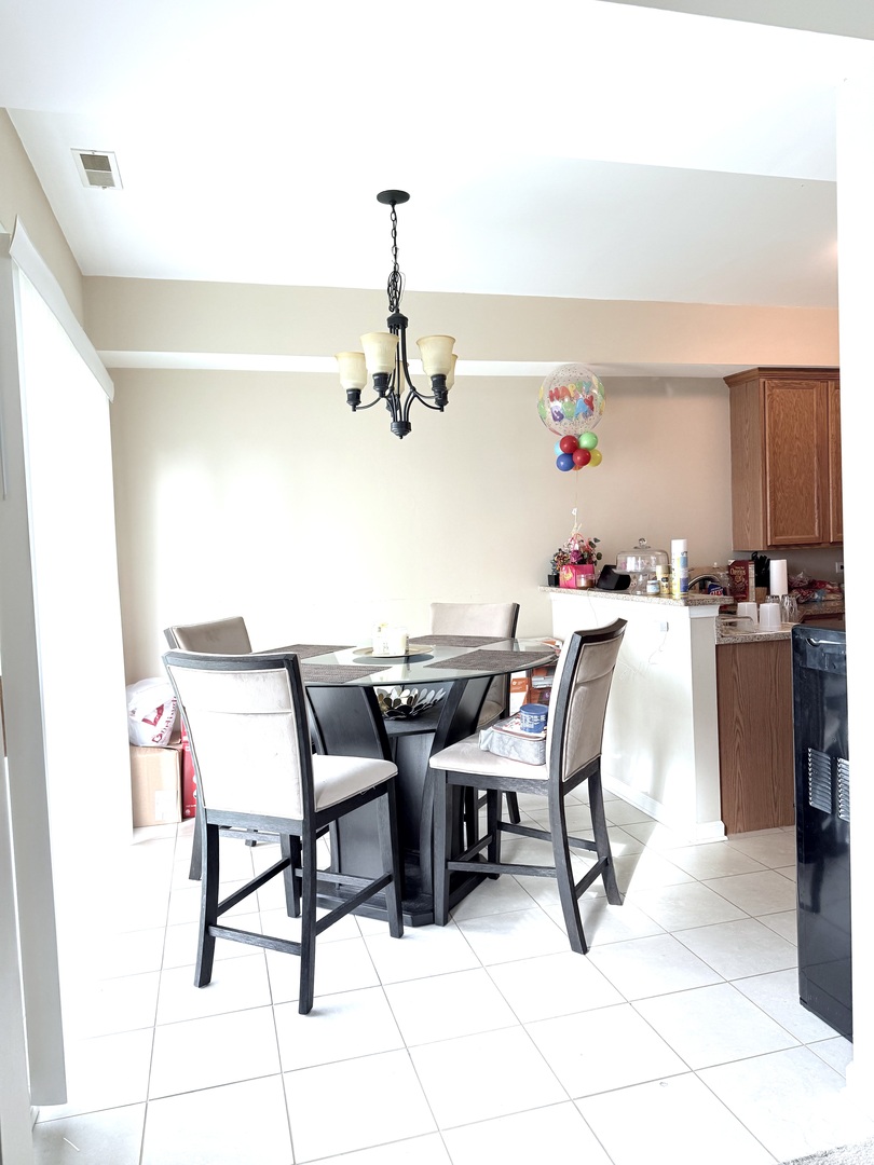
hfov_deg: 56.8
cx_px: 437
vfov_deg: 71.6
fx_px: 808
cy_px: 582
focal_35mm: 24
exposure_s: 1/121
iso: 100
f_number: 1.78
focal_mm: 6.76
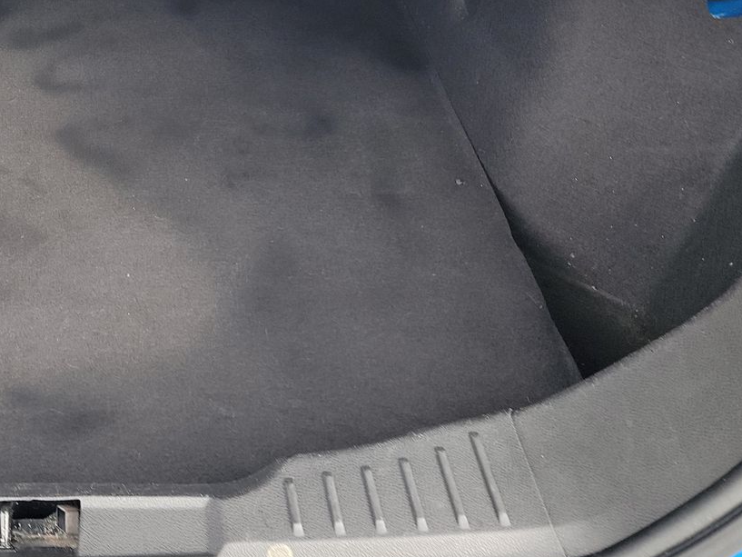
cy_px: 137
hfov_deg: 37.2
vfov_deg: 30.4
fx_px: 1008
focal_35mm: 47
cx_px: 41
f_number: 1.8
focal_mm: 6.7
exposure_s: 1/59
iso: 74
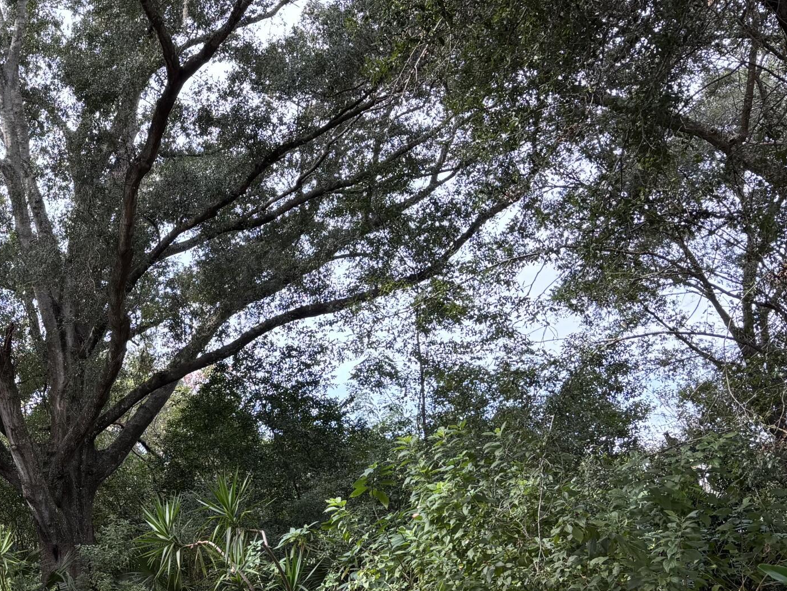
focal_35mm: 56
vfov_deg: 25.6
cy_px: 473
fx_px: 1273
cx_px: -45
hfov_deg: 31.1
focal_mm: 5.96
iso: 50
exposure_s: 1/262
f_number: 1.6
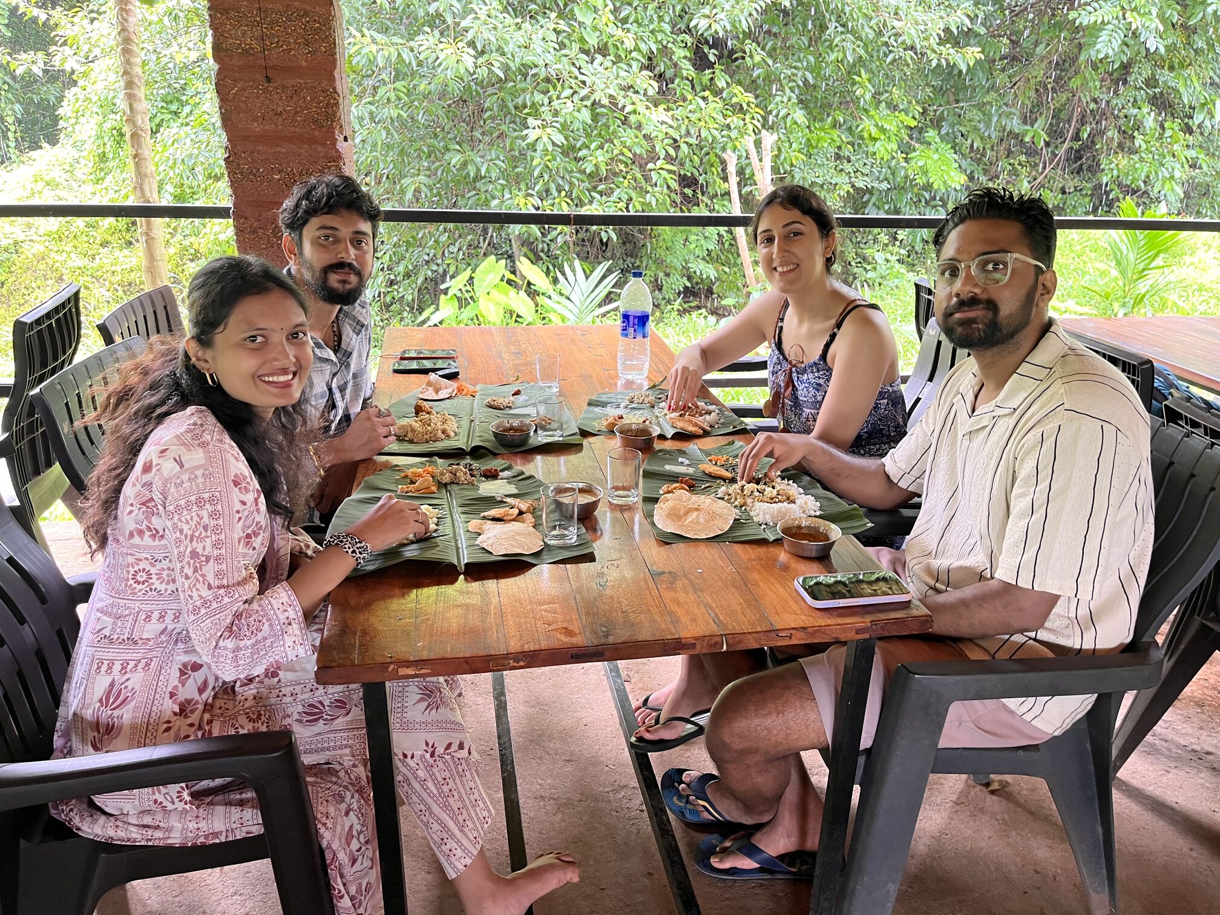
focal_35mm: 26
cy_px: 458
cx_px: 610
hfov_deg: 67.3
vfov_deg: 53.1
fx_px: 916
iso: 80
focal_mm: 5.1
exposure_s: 1/50
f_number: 1.6
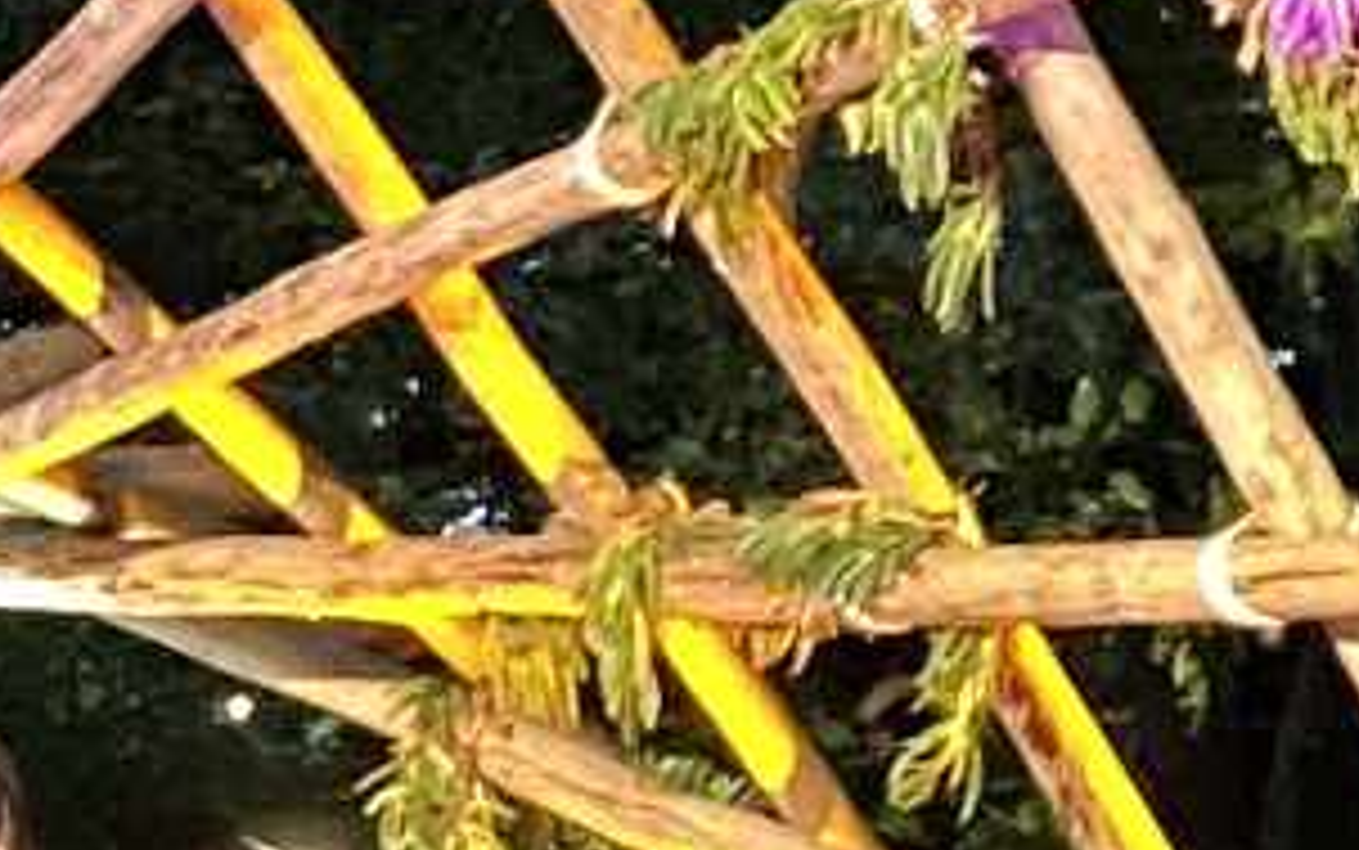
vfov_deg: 6.8
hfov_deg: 11.0
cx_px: -315
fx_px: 6929
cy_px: -854
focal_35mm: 187
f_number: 1.8
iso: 500
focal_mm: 4.2
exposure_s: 1/25
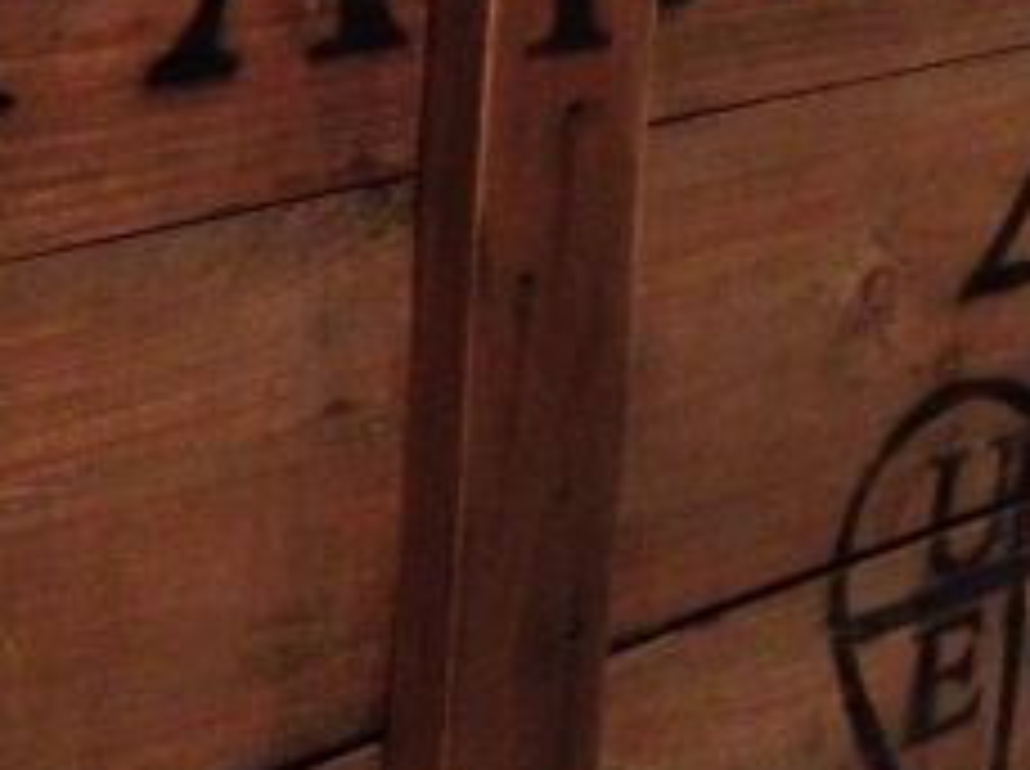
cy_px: -63
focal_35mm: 98
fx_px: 2911
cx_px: 540
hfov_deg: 20.1
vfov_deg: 14.7
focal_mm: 4.28
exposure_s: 1/15
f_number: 2.4
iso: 800
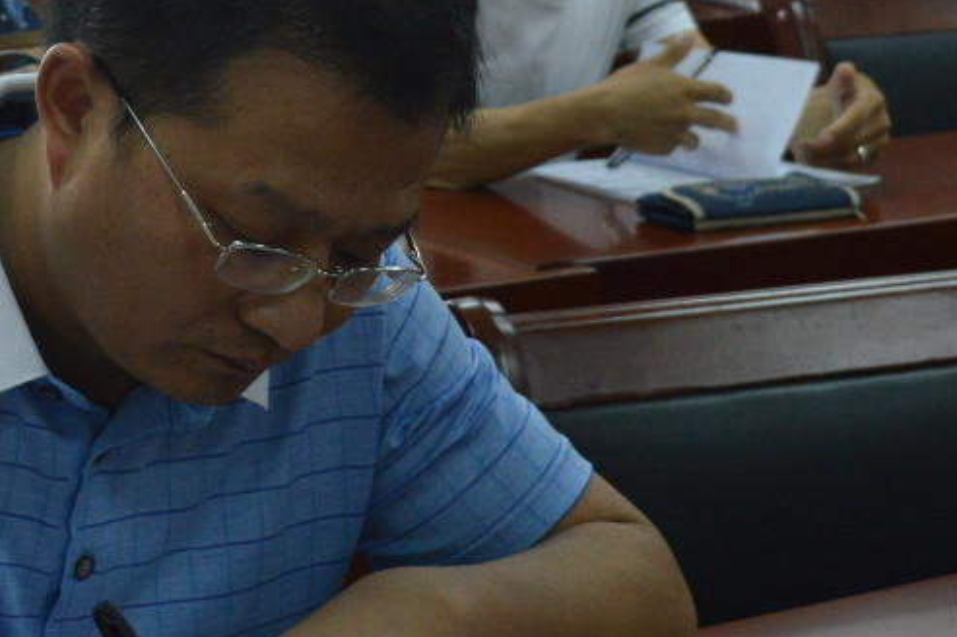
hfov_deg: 16.7
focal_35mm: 122
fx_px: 3231
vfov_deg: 11.2
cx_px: 123
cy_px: 111
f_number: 5
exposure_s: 1/100
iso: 400
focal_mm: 25
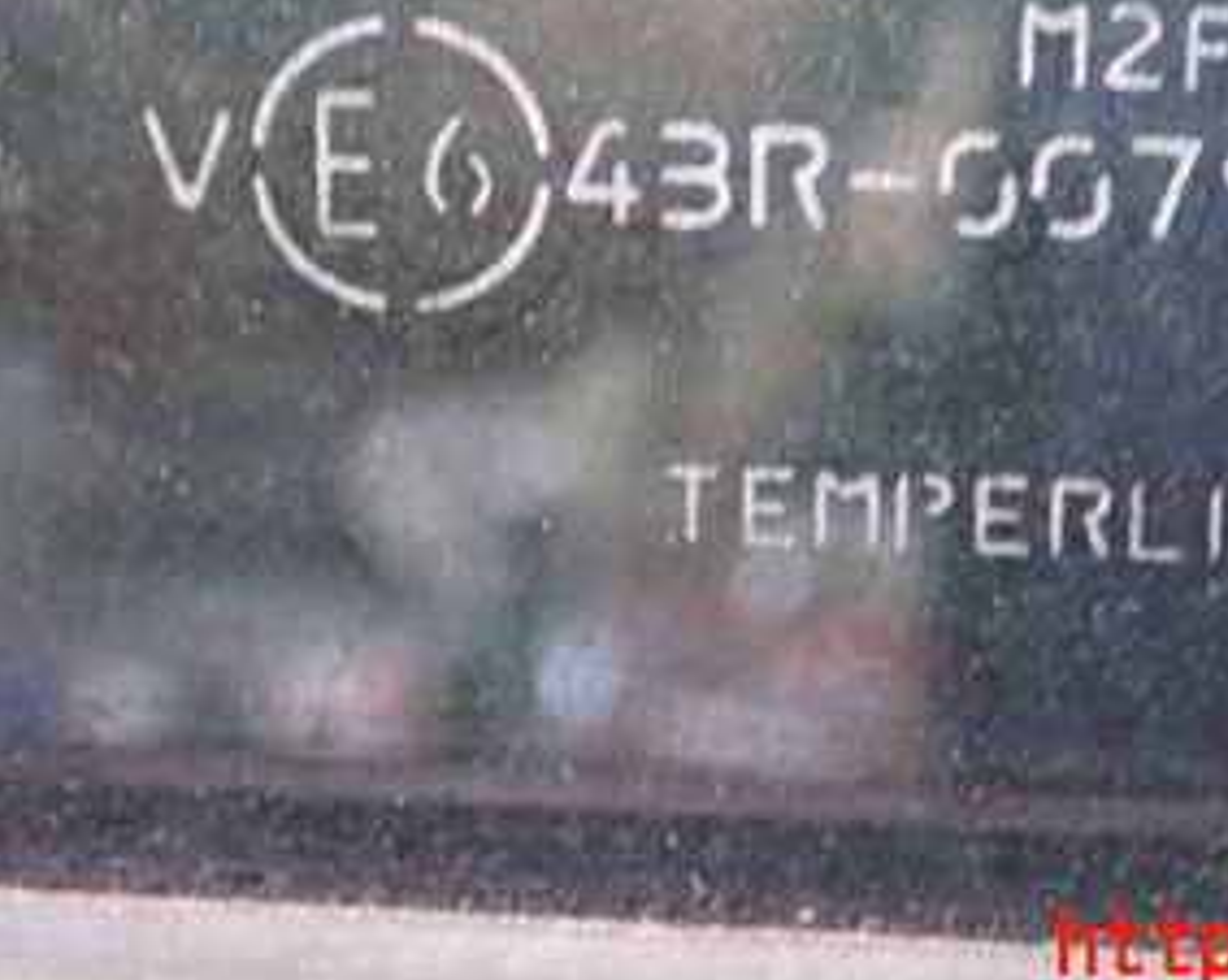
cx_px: 733
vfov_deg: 16.9
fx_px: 3232
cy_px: 26
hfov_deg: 21.5
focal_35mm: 89
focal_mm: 7.86
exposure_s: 1/30
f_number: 2.9
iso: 800
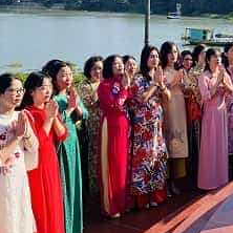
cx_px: 230
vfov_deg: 26.7
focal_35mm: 62
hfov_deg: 26.3
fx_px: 472
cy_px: 20
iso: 50
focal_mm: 5.1
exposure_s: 1/2410
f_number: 1.6
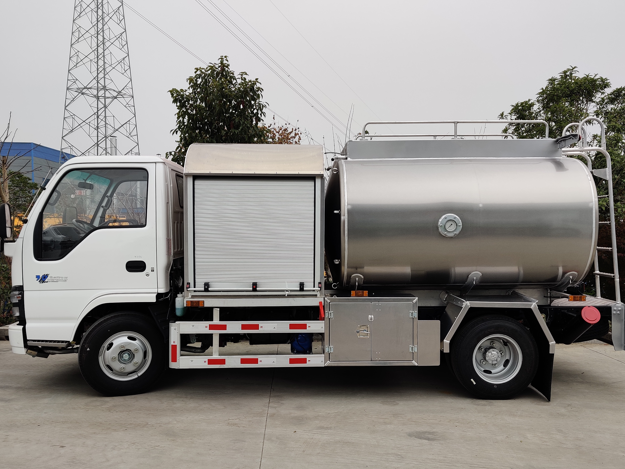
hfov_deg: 61.6
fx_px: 524
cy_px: 251
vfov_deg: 48.2
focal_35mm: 29
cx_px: 329
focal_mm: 4.75
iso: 100
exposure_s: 1/356
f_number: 1.65
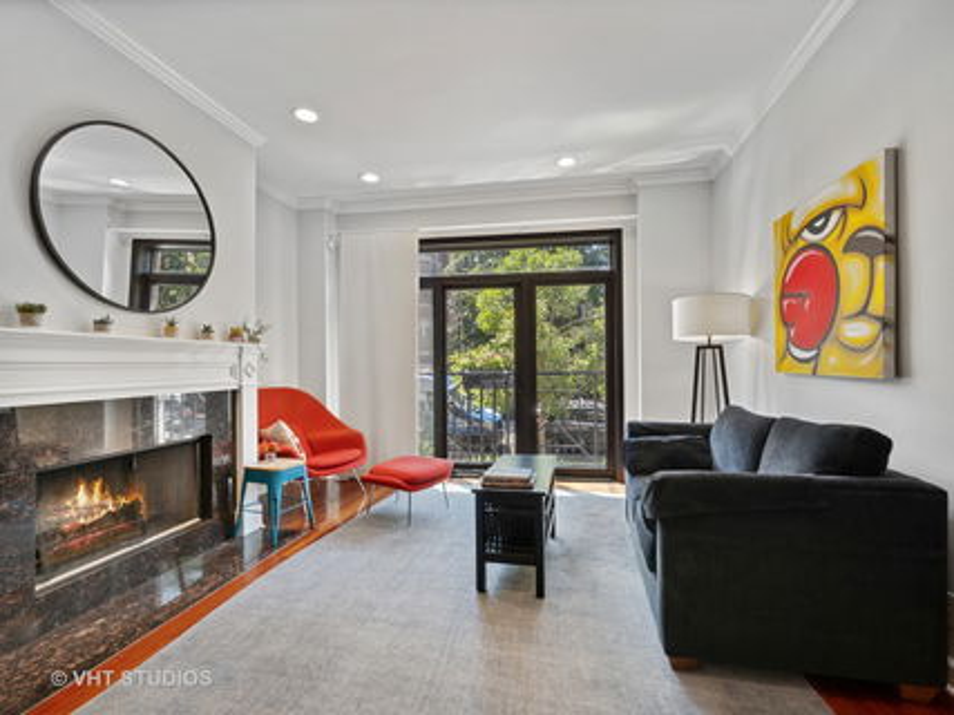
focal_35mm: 14
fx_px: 386
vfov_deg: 85.6
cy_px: 358
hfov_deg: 102.1
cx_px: 477
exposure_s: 1/2.5
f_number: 8
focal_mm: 7
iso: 200
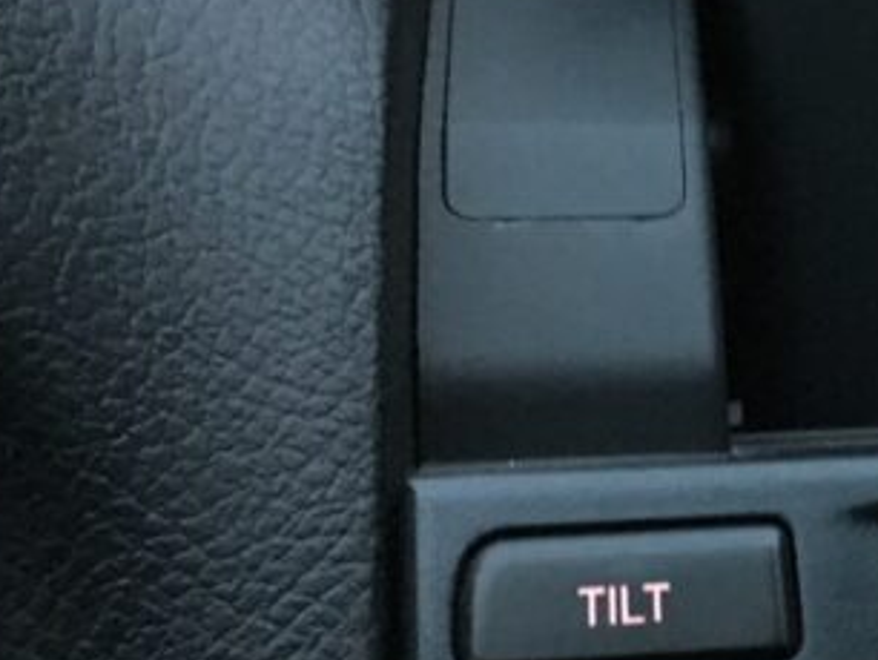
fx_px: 2462
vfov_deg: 15.2
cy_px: 422
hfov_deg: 18.2
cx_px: 1288
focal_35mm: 97
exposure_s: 1/15
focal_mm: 4.15
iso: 200
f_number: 2.2
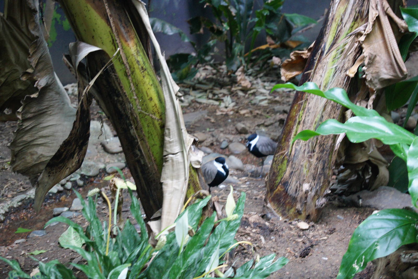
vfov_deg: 16.6
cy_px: 140
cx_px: 209
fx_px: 958
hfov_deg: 24.6
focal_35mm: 82
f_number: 5.6
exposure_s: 1/20
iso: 1600
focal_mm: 55
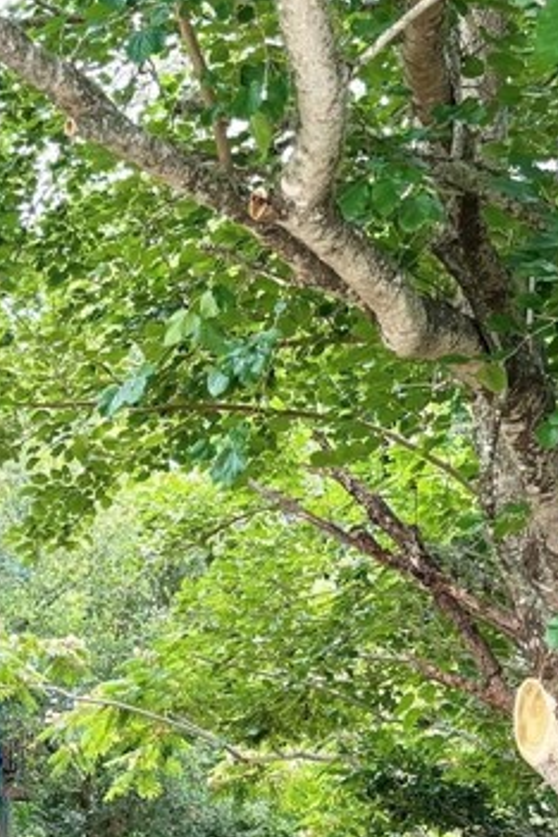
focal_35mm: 79
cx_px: -284
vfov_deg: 25.1
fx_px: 1837
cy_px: 696
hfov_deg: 15.8
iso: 50
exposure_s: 1/460
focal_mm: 5.96
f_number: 1.6
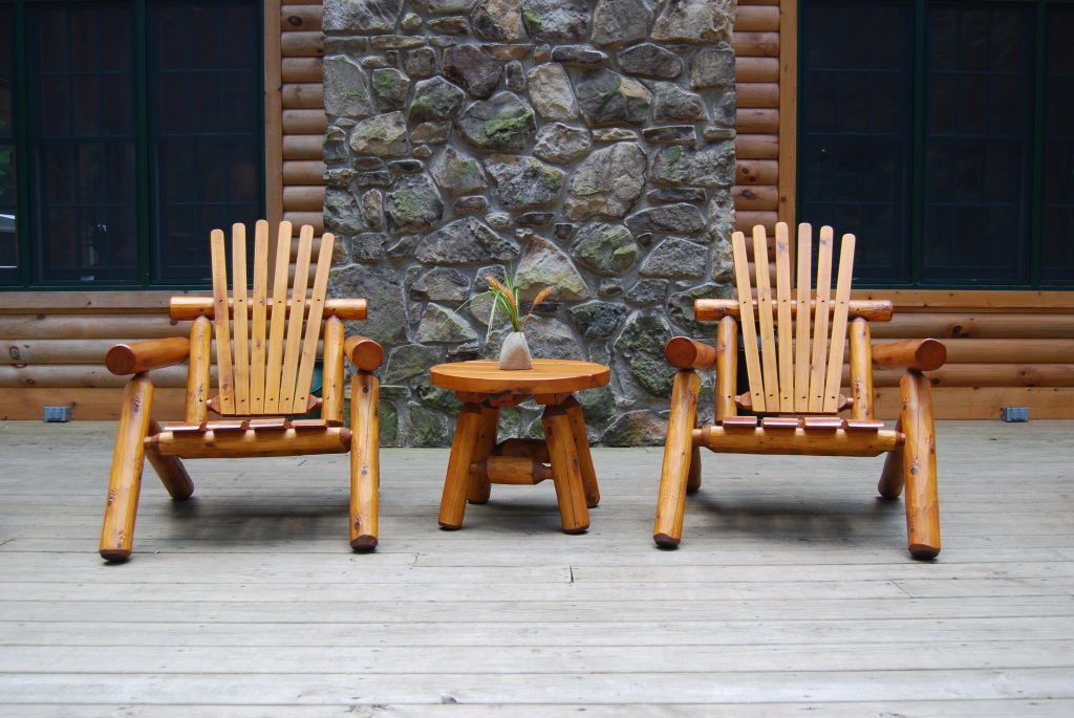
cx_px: 537
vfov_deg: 40.1
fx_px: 985
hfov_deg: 57.2
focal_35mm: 33
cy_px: 359
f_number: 4.5
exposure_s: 1/80
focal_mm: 22
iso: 200
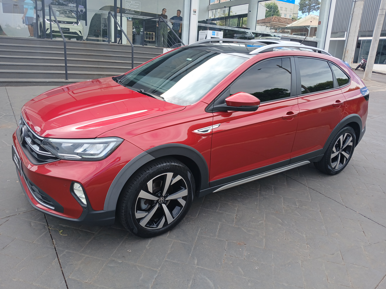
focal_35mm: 27
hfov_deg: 65.3
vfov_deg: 51.4
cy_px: 142
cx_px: 187
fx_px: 301
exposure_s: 1/195
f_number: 1.8
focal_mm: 3.98
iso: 20
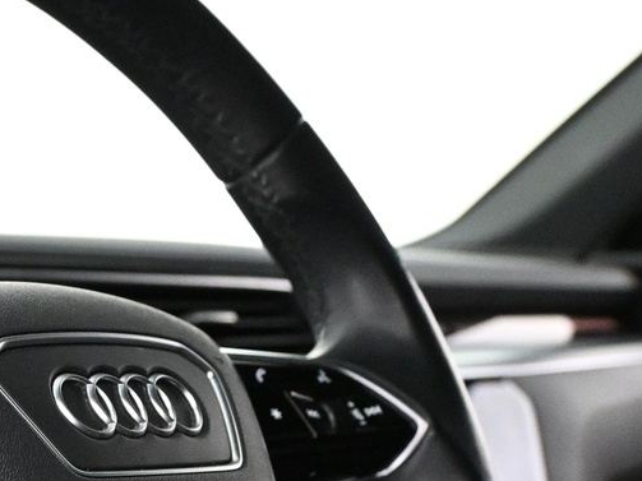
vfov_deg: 14.9
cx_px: -45
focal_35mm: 98
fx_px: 1809
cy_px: 492
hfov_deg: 19.4
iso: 5000
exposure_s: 1/60
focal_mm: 21
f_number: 4
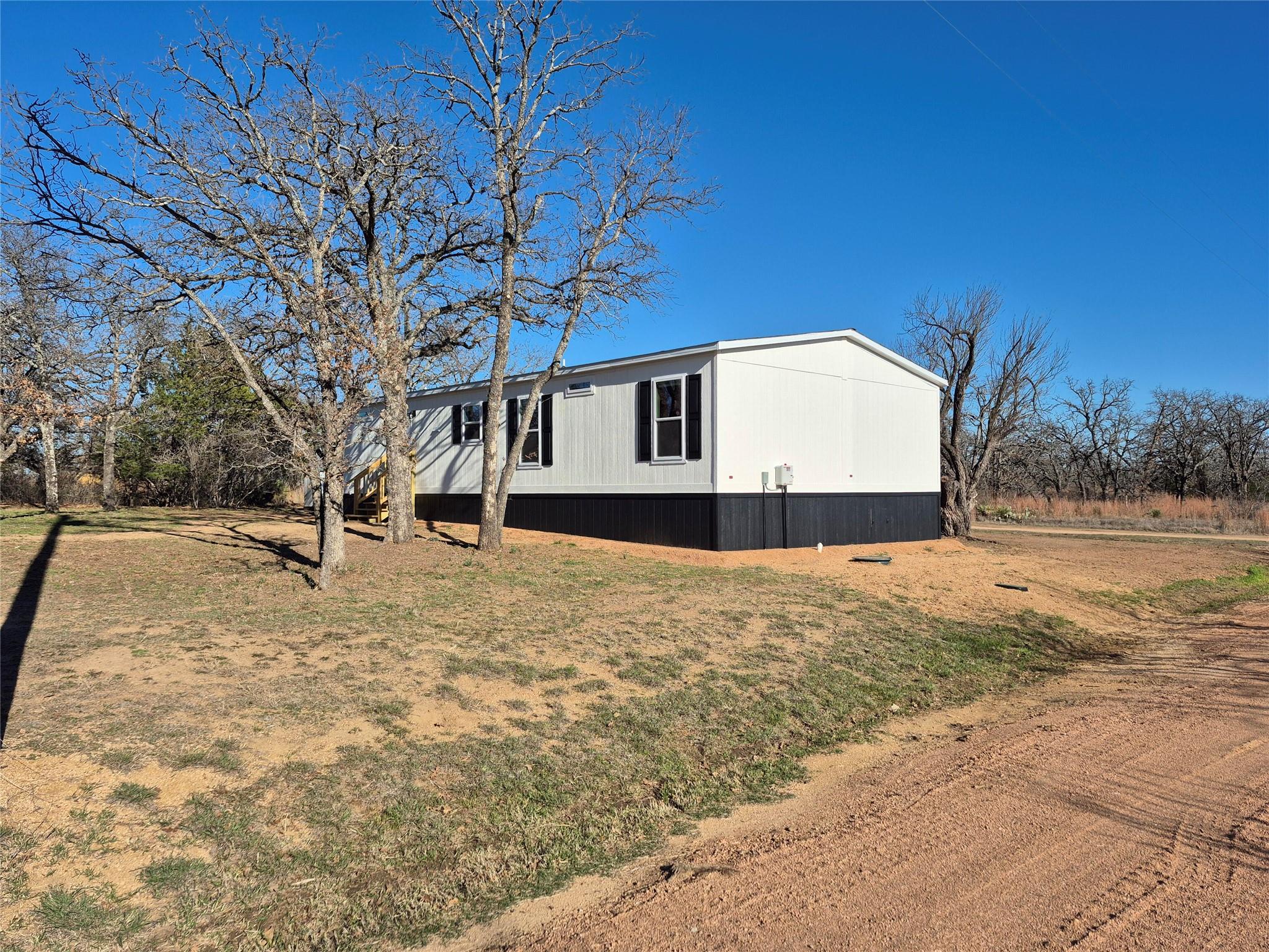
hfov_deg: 73.9
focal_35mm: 23
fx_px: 843
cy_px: 476
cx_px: 634
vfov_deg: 58.9
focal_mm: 5.4
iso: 25
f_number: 1.8
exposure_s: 1/2712
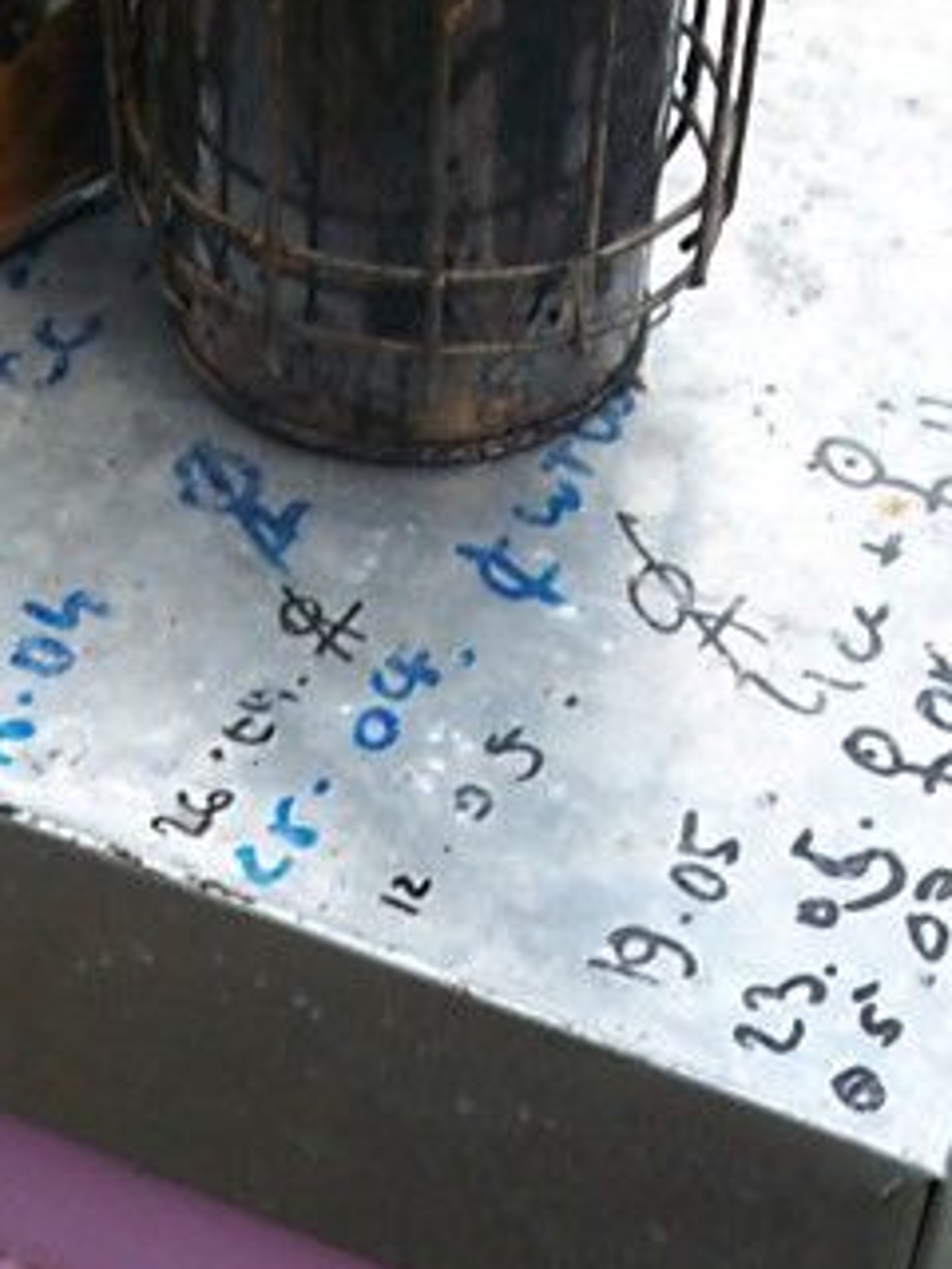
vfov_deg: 25.1
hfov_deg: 19.6
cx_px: 353
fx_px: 2750
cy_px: 1162
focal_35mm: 75
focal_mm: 7.1
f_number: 3.2
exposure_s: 1/125
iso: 80
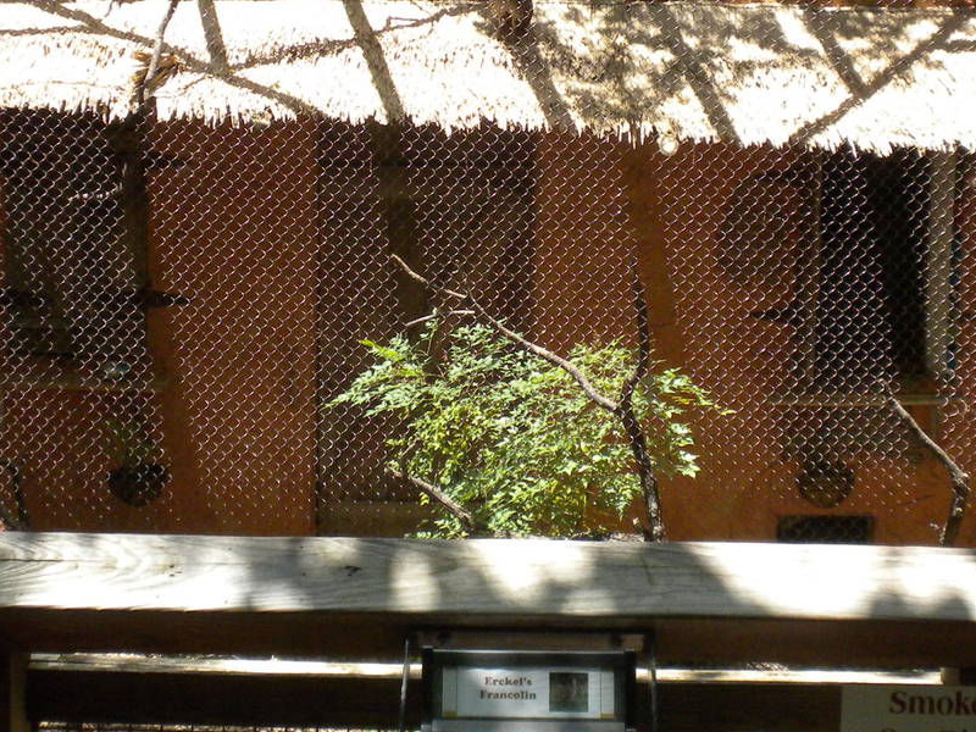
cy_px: 303
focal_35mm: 74
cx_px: 477
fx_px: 2086
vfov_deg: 19.9
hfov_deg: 26.3
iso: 233
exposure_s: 1/583
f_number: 3.5
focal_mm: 6.6
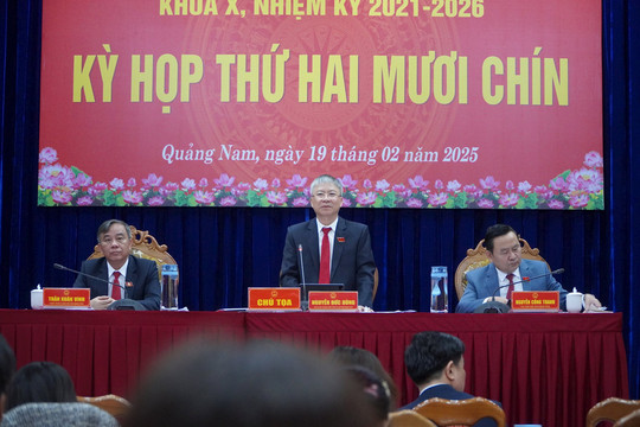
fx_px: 1760
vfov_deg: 13.8
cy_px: 214
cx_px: 320
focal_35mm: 99
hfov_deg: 20.6
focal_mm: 66
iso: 4000
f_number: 4
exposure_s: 1/160
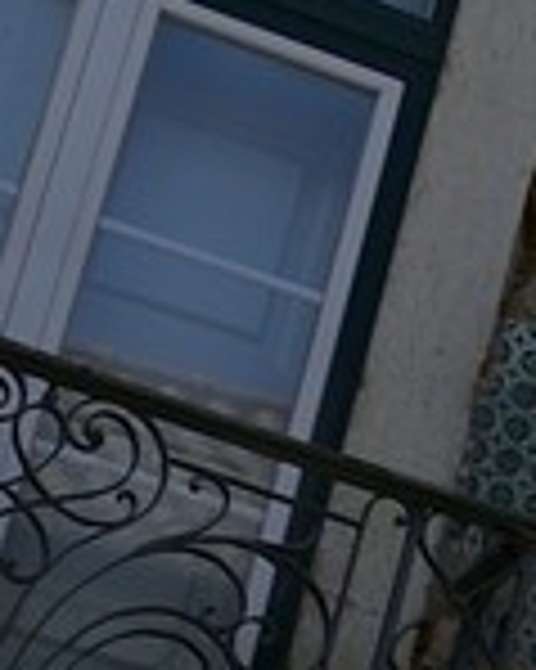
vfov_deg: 8.0
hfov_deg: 5.1
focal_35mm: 242
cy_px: 70
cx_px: 2707
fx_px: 4804
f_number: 7.1
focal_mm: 24
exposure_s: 1/320
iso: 100
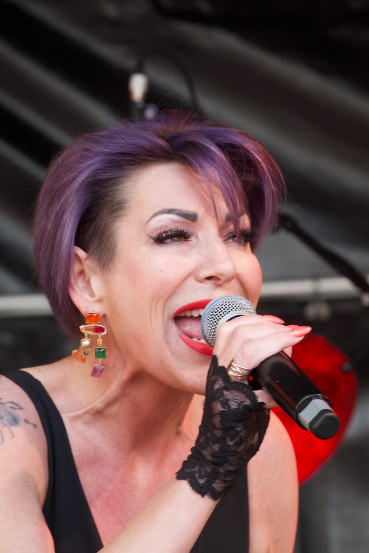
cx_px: 184
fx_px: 4087
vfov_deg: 7.7
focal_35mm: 266
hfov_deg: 5.2
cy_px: 276
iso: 500
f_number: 4
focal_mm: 97.49
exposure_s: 1/250
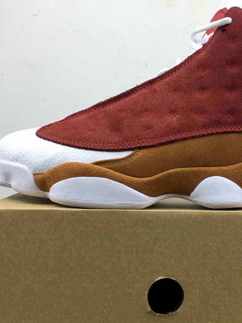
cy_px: 166
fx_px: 447
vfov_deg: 39.6
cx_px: 168
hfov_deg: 30.0
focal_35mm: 48
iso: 32
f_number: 2.2
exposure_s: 1/50
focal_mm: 4.15
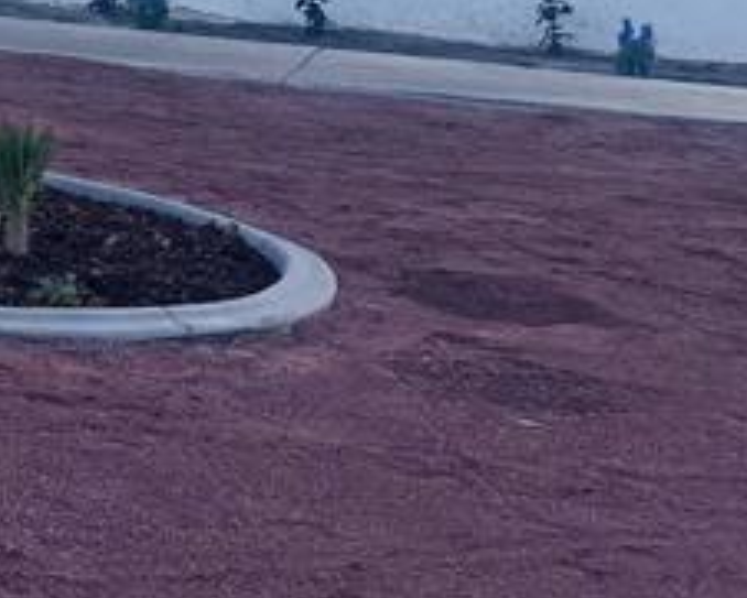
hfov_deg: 14.7
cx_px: -770
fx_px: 2344
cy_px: -350
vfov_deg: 13.5
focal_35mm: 106
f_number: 1.78
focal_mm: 6.86
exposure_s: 1/121
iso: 100
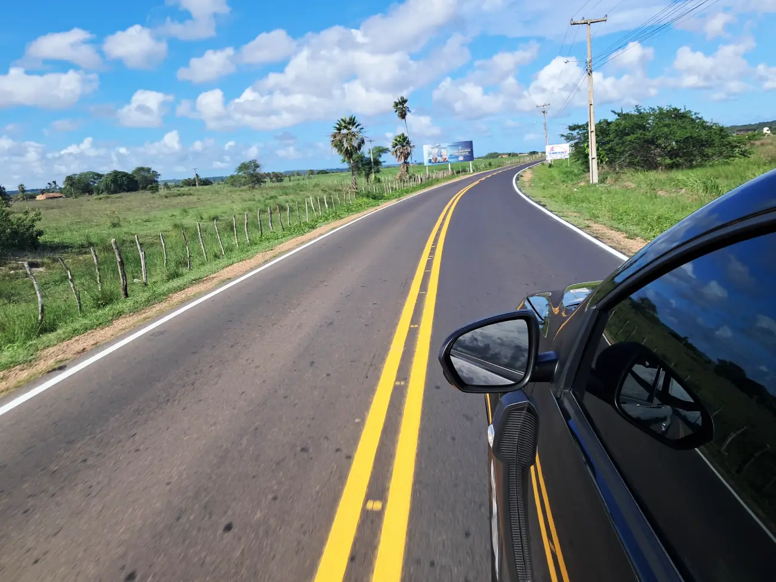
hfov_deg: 65.3
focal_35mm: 27
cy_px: 291
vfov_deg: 51.4
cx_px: 388
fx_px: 605
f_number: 1.8
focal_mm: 4
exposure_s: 1/666
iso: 50
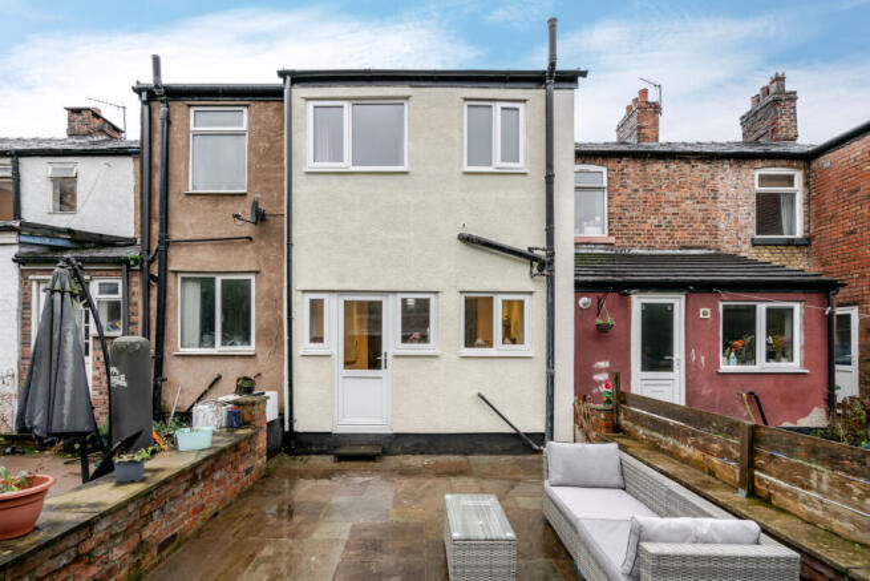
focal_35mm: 16
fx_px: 387
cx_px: 435
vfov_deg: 73.8
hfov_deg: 96.7
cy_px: 290
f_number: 7.1
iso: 250
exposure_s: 1/100
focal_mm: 16
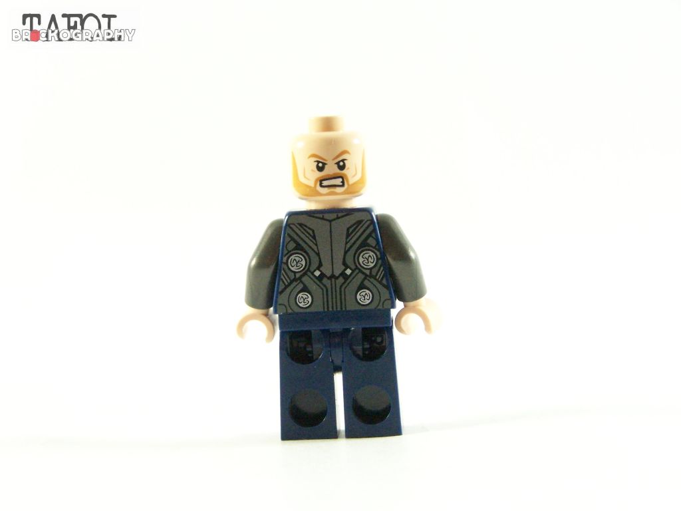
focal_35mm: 94
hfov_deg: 20.9
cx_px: 340
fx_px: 1849
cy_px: 256
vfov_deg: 15.7
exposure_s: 1/60
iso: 400
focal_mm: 15.6
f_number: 3.6
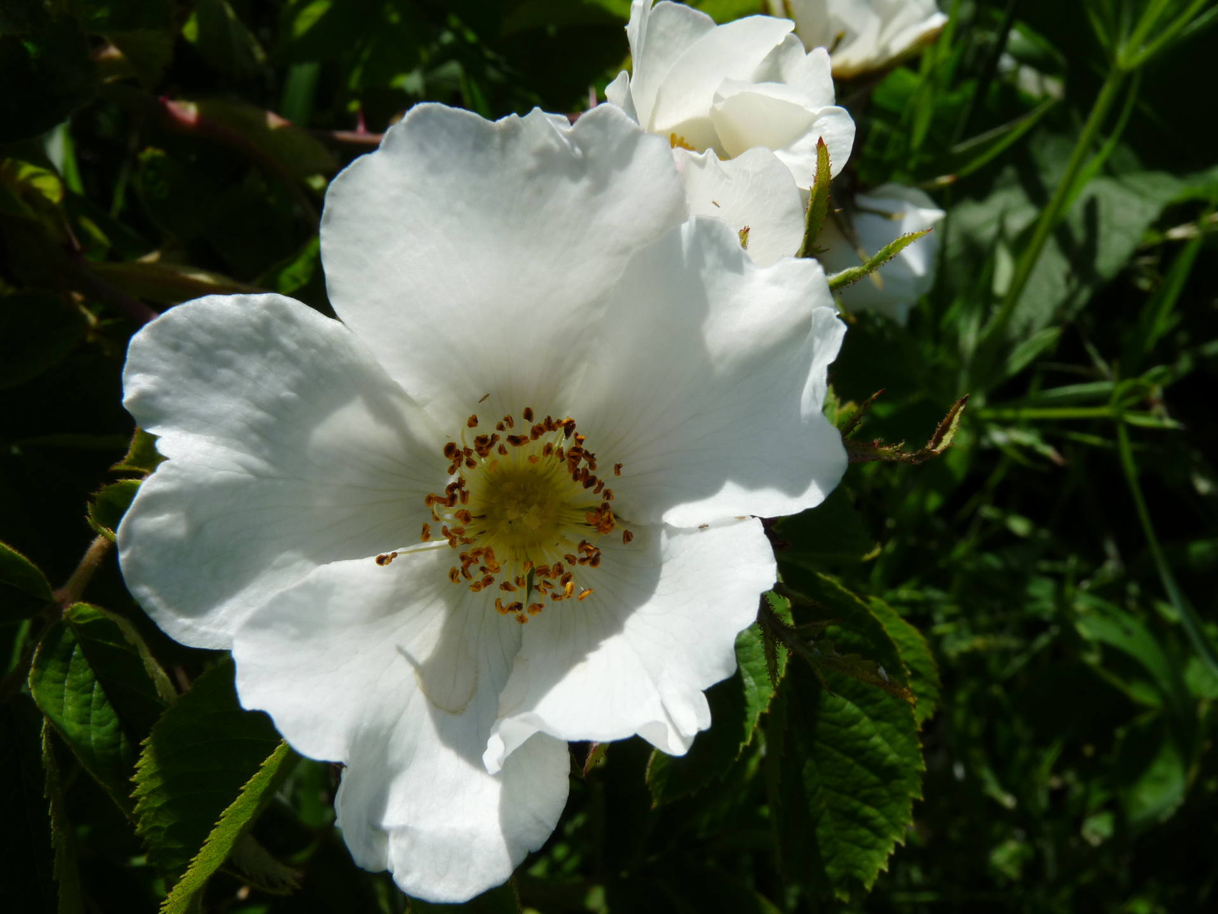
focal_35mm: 48
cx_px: 609
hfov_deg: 39.7
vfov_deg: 30.3
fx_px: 1689
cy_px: 457
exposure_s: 1/500
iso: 100
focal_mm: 8.5
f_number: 7.1
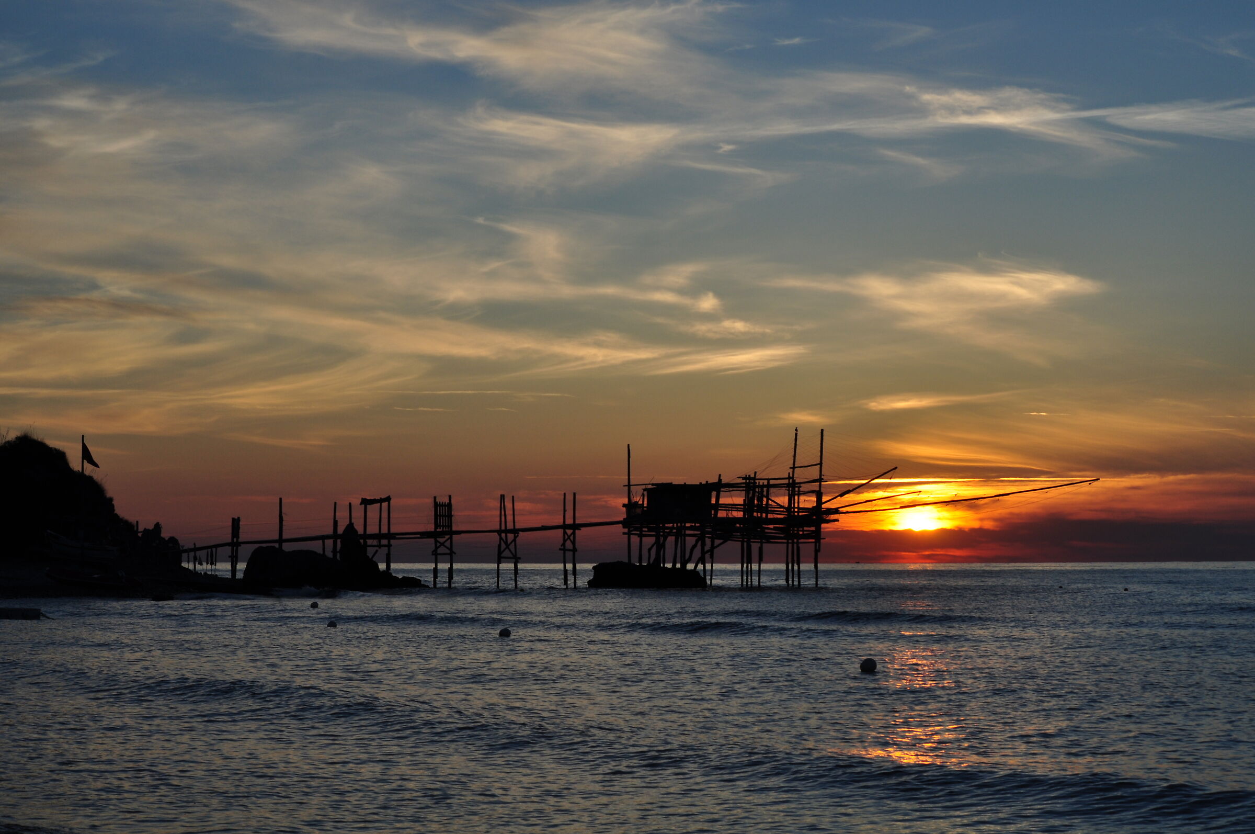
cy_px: 417
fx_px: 2873
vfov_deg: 16.5
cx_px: 628
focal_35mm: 82
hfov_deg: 24.6
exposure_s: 1/320
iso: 200
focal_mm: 55
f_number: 10
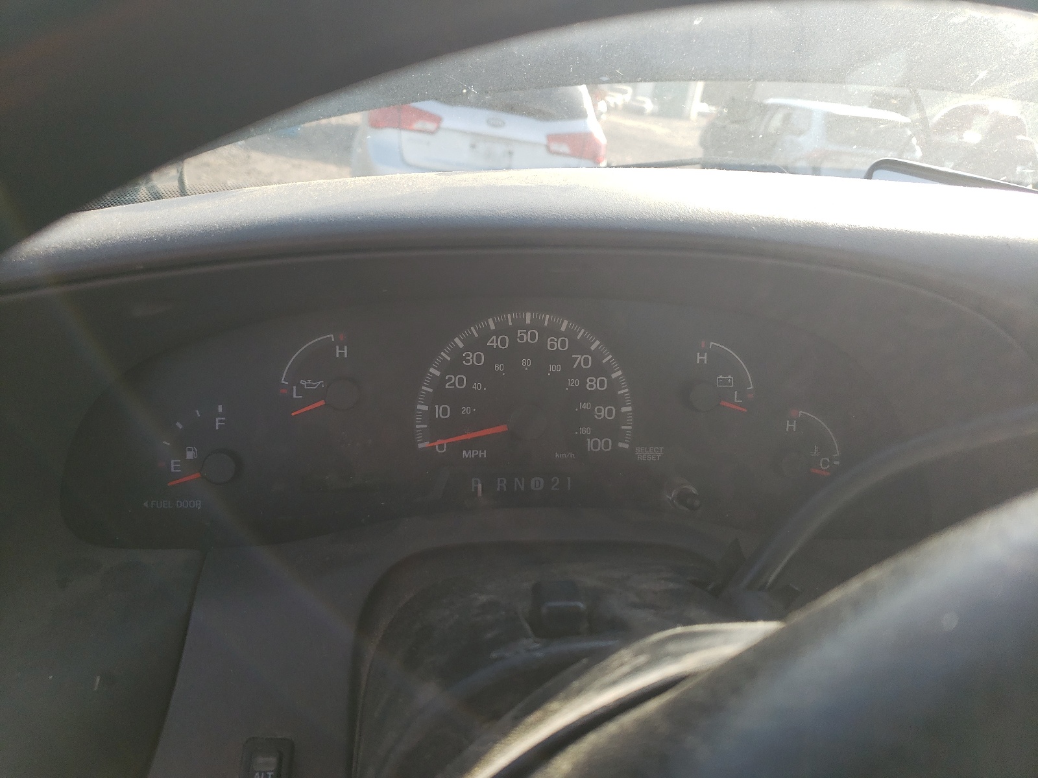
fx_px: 780
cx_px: 519
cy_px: 389
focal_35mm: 26
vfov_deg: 53.1
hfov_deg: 67.3
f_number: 1.5
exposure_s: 1/500
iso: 50
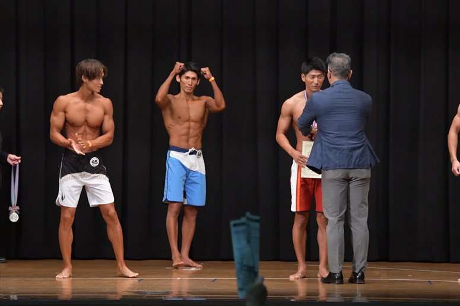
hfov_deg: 11.0
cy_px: 153
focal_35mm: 187
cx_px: 230
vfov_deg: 7.3
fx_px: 2388
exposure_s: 1/400
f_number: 5.6
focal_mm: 125
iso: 6400
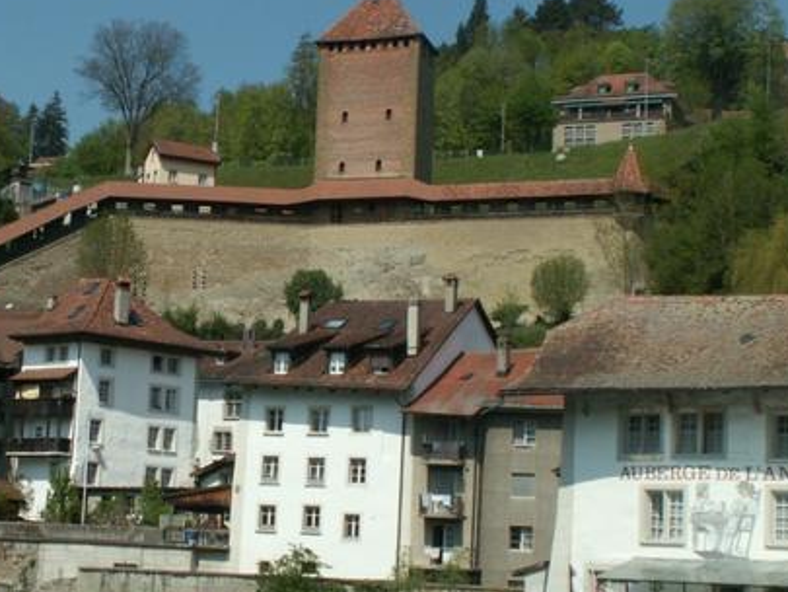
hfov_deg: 24.5
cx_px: 224
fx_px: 1799
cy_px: 312
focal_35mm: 79
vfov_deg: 18.7
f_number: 8
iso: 50
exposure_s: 1/250
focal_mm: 8.32
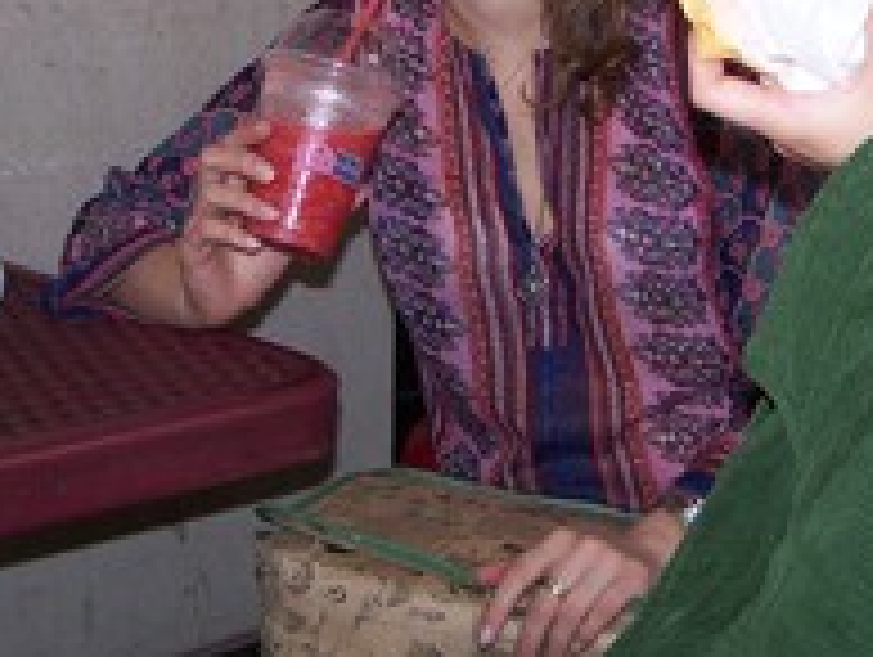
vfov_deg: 16.6
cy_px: 72
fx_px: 2222
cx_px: 504
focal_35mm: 88
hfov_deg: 22.2
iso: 140
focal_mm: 6.3
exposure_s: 1/60
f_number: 2.8
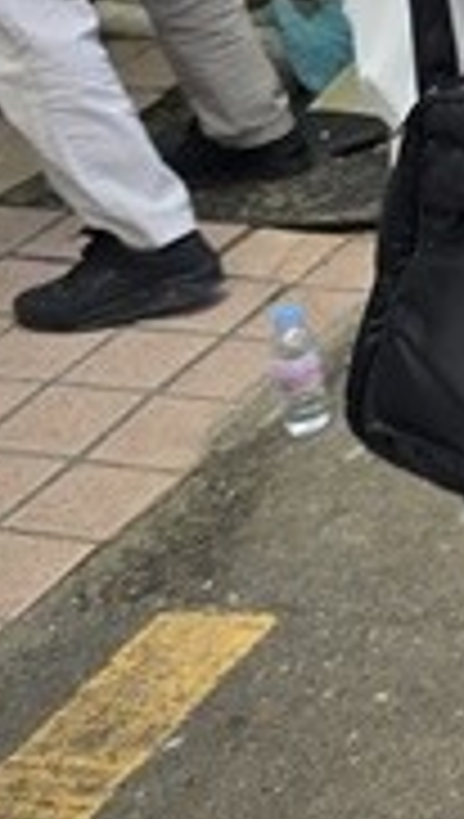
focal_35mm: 99
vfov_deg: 20.6
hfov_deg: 10.5
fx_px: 2155
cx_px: 1117
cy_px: -63
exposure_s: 1/120
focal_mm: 6.3
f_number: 1.7
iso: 100
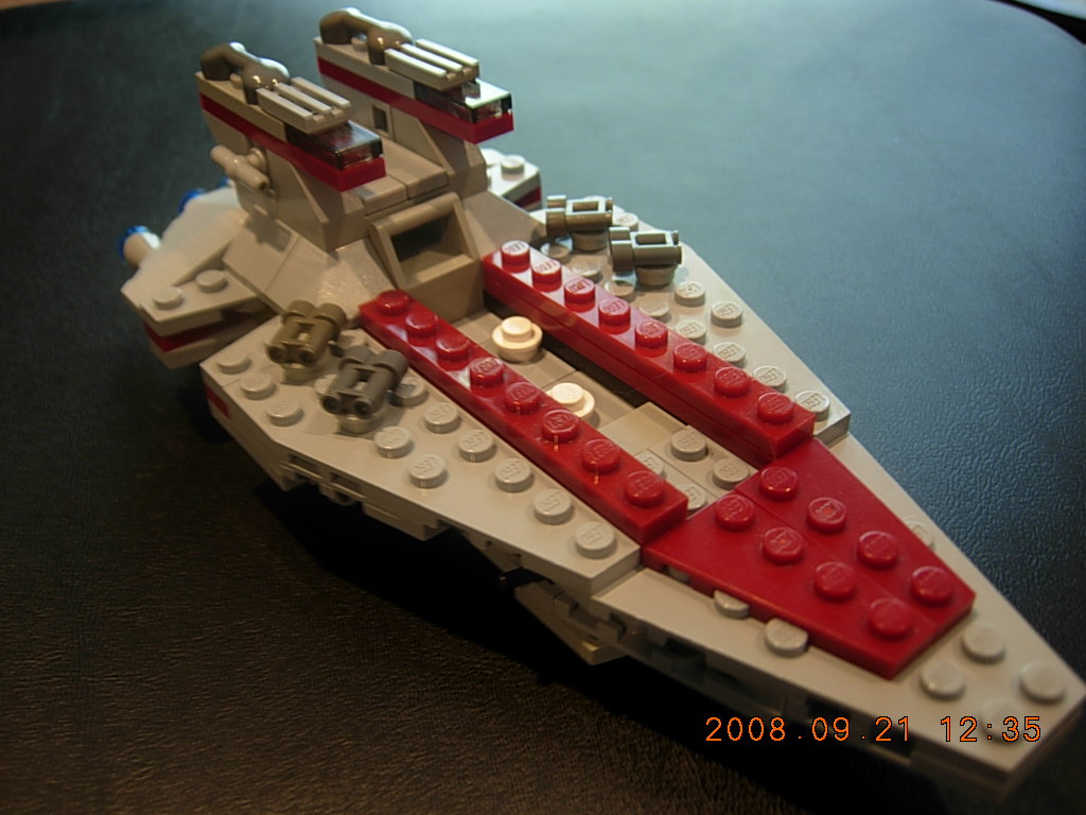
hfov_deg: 51.4
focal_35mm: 36
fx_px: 1129
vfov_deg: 39.7
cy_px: 408
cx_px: 543
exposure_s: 1/4.2
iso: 50
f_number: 2.7
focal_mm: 7.5
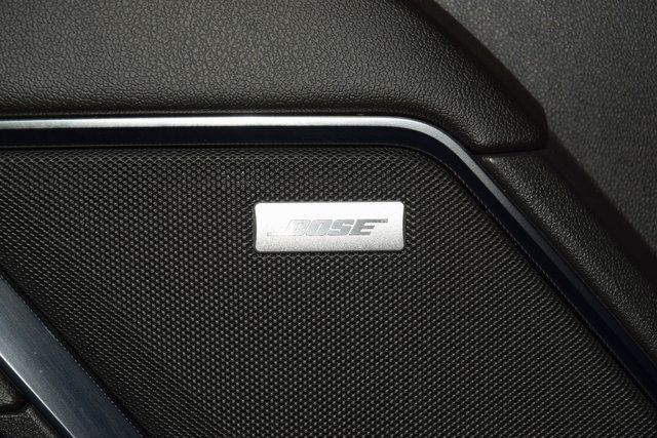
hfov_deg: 19.5
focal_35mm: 105
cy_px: 219
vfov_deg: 13.0
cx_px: 328
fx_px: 1917
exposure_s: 1/125
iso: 100
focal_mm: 70
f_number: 8
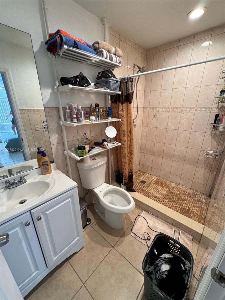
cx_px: 112
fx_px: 121
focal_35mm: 14
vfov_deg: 102.1
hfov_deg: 85.7
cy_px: 150
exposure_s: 1/60
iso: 200
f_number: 2.2
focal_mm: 2.22
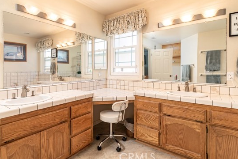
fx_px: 126
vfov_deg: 64.4
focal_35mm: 19
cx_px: 111
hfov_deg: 86.7
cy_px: 69
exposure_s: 1/10
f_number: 8
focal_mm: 16
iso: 320
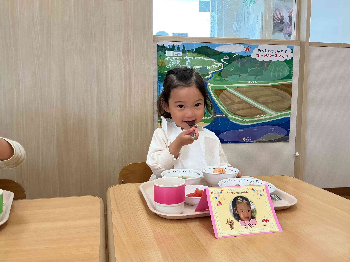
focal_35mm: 30
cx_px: 173
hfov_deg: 60.0
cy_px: 132
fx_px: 303
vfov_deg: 46.8
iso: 64
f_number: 1.8
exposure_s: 1/120
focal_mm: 3
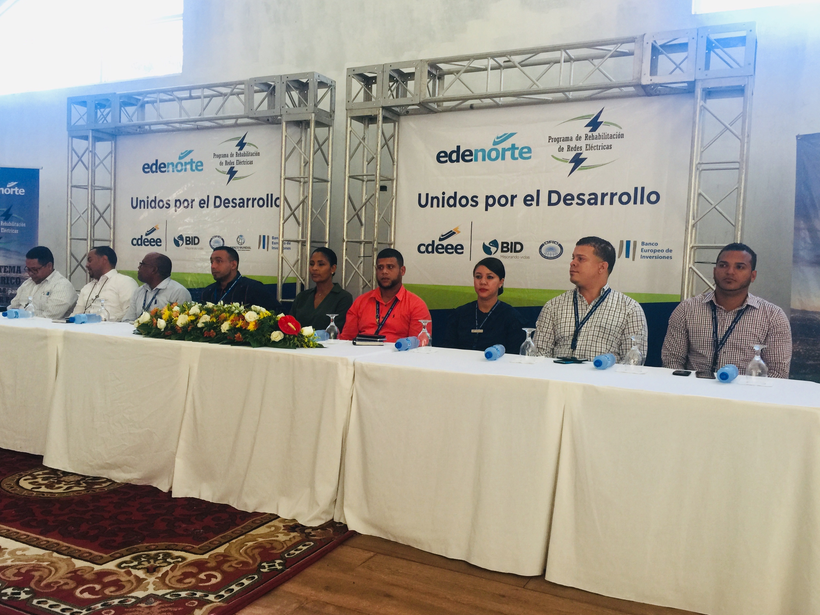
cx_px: 397
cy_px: 314
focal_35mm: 30
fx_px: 711
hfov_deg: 60.0
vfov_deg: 46.8
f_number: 2.2
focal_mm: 4.15
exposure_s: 1/30
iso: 32
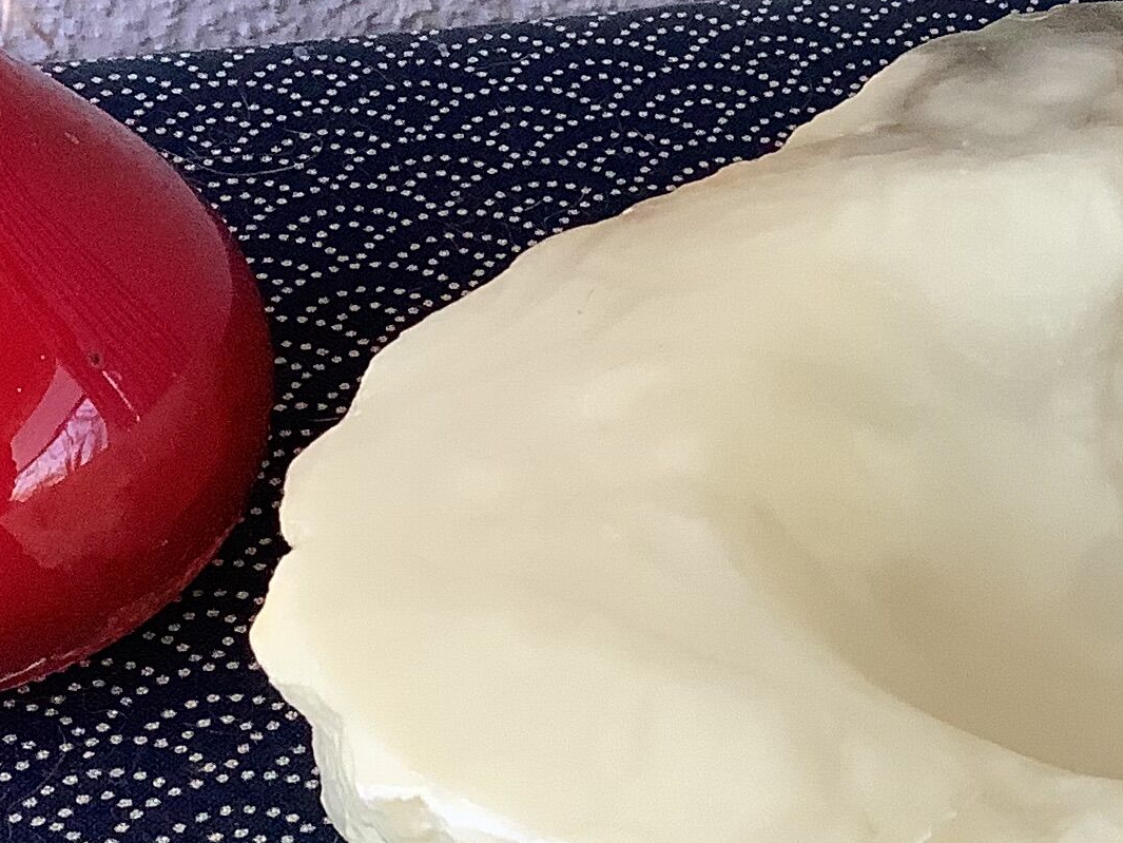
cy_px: 618
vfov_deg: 15.5
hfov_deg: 20.2
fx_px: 3082
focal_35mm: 95
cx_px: 1043
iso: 64
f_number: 2.4
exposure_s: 1/100
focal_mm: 3.3
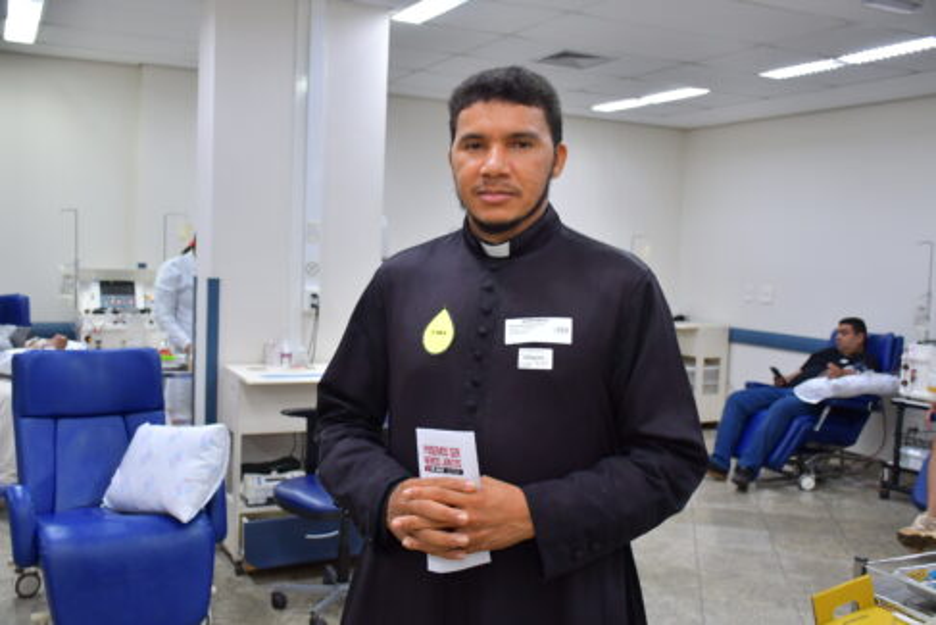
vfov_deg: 36.9
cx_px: 468
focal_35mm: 36
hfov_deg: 53.1
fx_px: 936
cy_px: 312
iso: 1250
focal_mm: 24
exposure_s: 1/125
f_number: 4
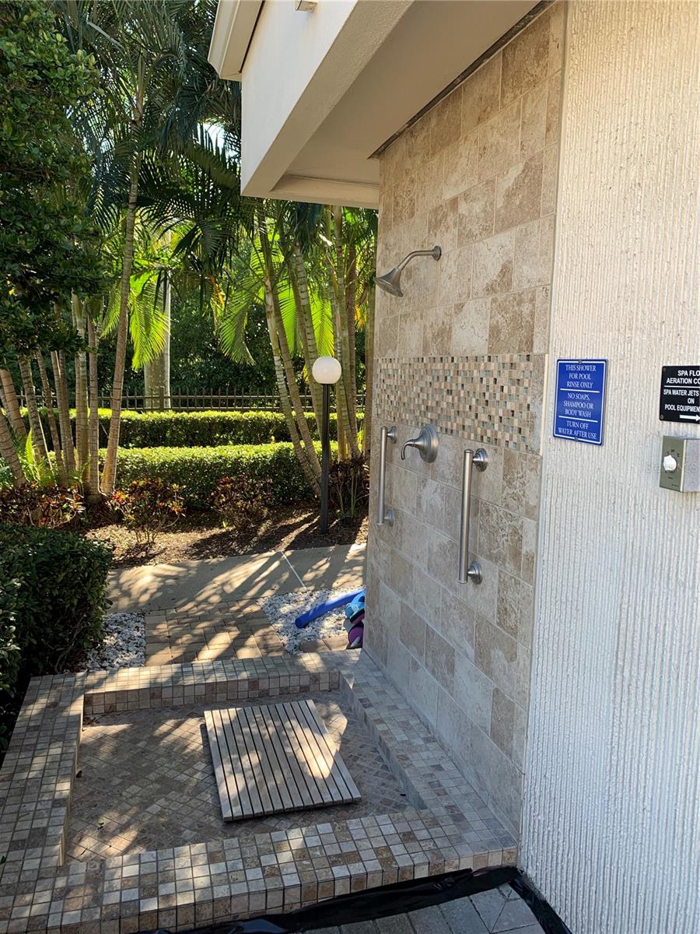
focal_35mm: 26
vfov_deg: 67.3
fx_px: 701
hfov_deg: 53.1
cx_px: 350
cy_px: 467
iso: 25
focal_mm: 4.25
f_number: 1.8
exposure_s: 1/241
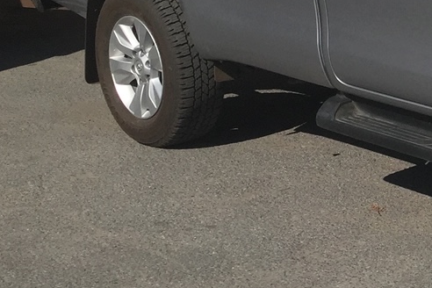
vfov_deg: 13.6
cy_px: 76
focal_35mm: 100
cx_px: 639
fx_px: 1200
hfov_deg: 18.2
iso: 32
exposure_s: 1/3597
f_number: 2.2
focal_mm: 4.15
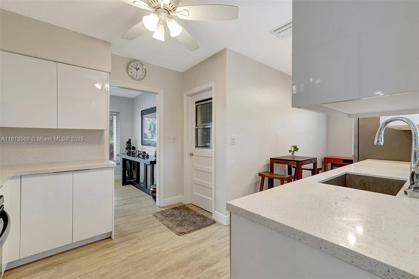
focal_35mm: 16
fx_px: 192
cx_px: 210
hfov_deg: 95.0
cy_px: 140
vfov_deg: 72.0
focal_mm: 16.5
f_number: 13
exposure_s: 1/2
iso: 640
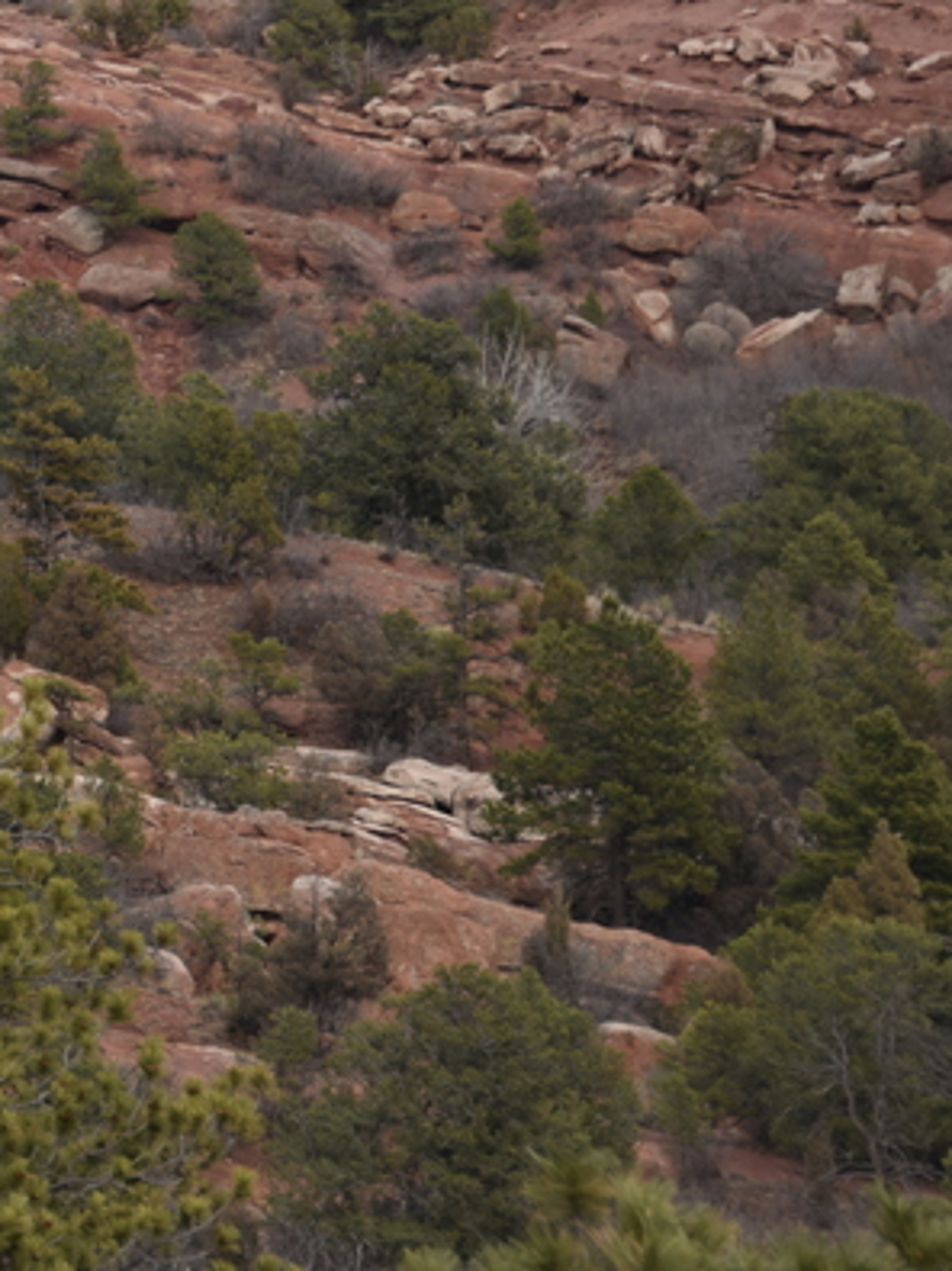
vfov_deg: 4.0
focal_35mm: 499
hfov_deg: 3.0
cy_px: -19
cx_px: -544
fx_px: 18308
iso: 100
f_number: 6.3
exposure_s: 1/320
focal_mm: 160
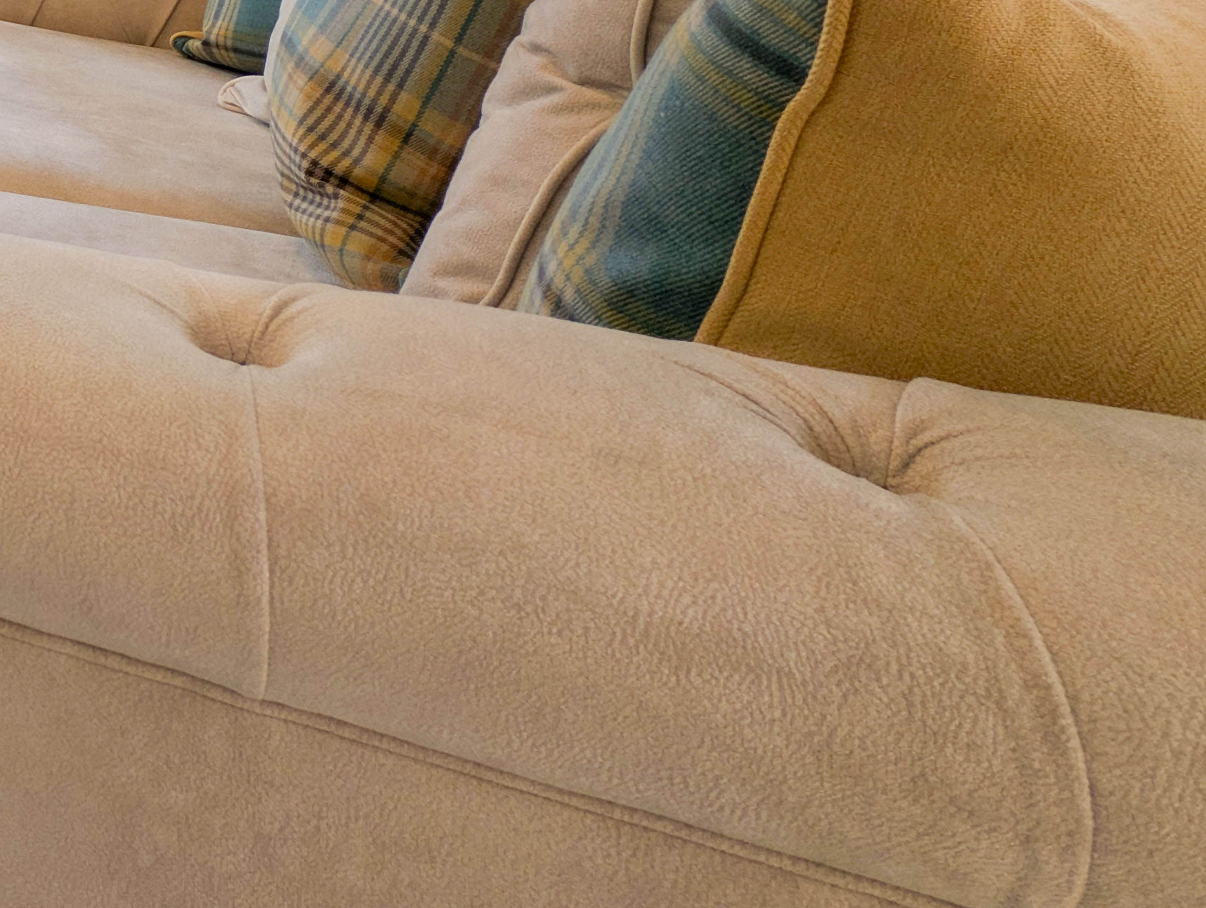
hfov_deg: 29.2
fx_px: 1291
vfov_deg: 29.5
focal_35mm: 37
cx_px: -614
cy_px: -329
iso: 44
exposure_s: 1/222
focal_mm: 2.23
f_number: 1.95
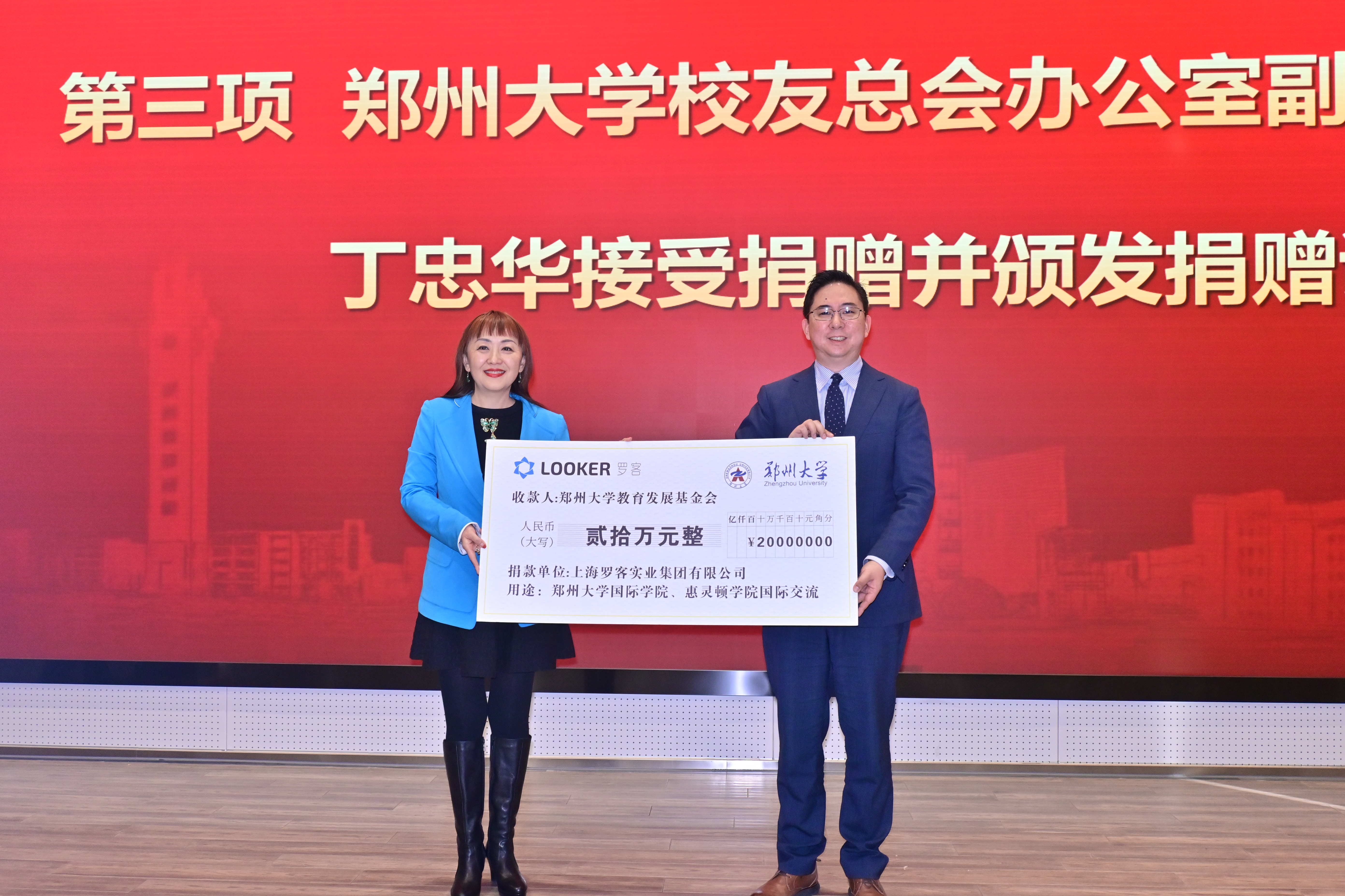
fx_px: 1177
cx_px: 672
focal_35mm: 32
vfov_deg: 41.7
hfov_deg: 59.5
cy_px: 448
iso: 800
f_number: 6.3
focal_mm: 21
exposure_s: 1/160
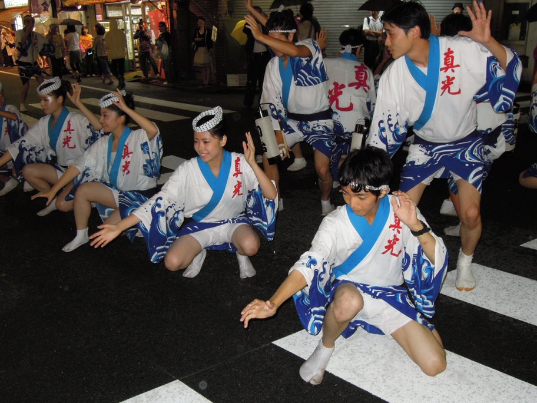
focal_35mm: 34
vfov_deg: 41.8
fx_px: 527
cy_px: 183
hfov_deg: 54.0
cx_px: 264
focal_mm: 5.5
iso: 280
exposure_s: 1/30
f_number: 3
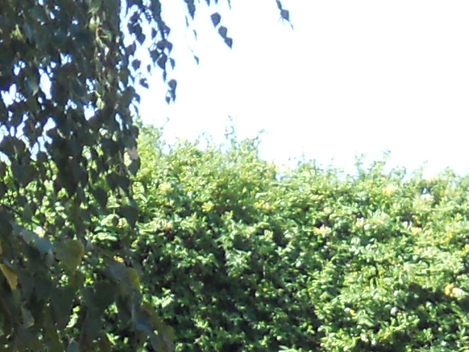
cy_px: 962
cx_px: 919
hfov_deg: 6.4
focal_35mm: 302
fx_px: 4091
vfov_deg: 4.7
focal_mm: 9.8
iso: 80
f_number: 4.8
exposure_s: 1/125
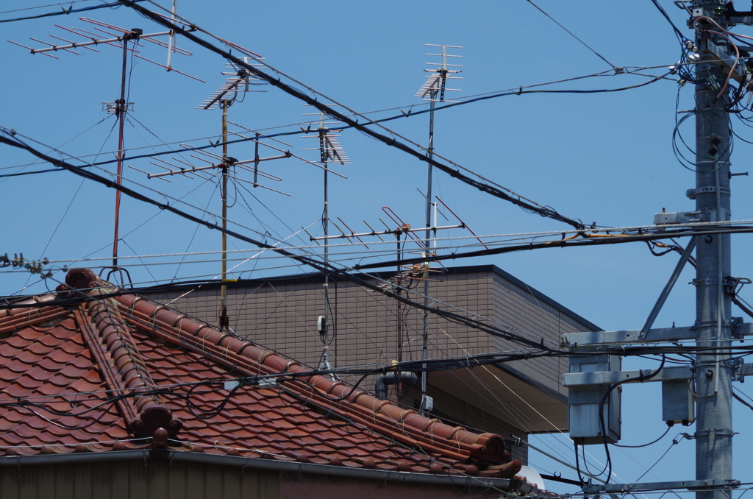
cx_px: 376
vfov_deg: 6.1
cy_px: 250
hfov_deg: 9.2
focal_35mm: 225
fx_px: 4696
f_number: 13
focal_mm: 150
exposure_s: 1/400
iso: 200
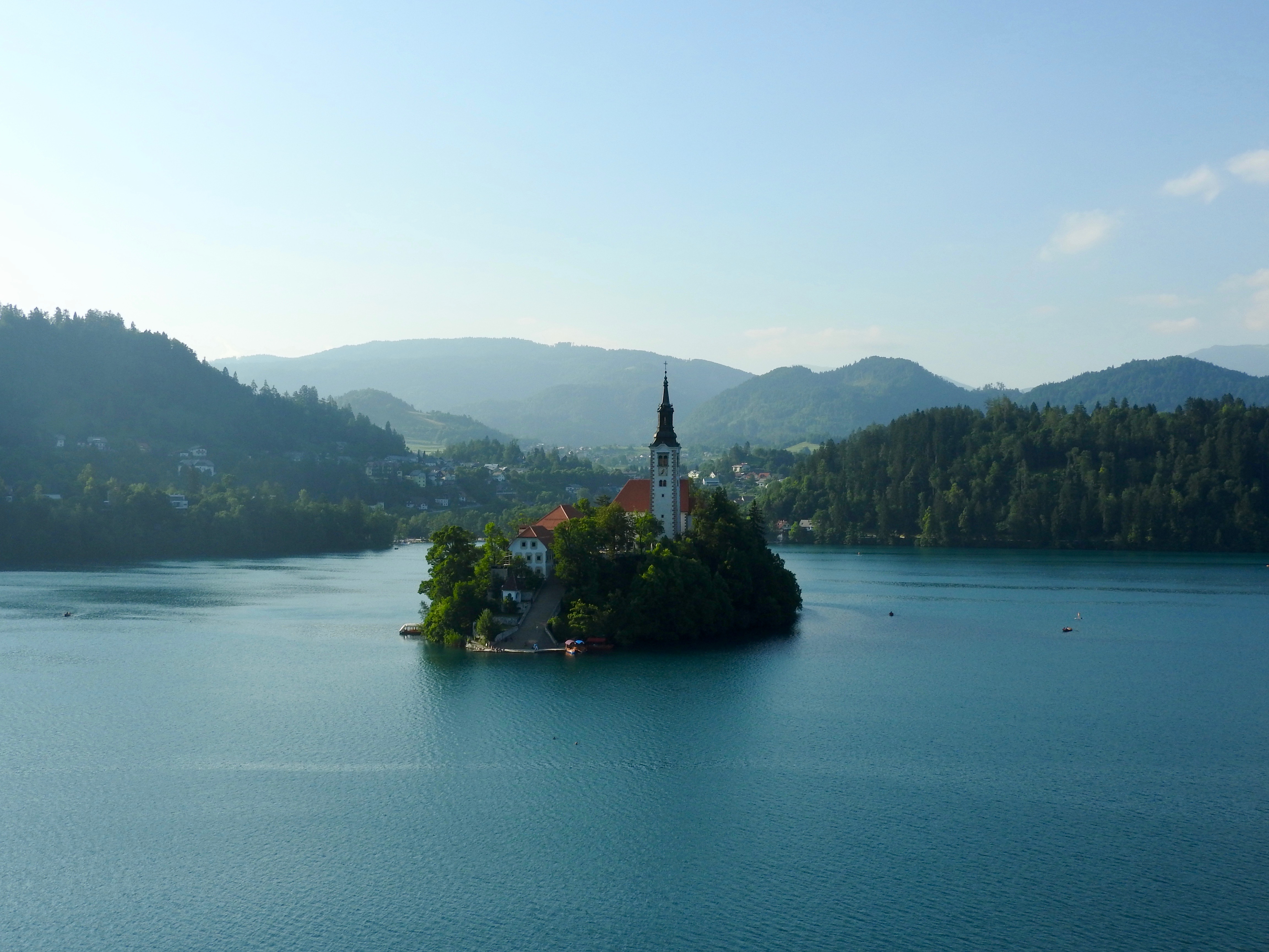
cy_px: 476
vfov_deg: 36.0
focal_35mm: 40
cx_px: 634
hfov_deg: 46.8
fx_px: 1466
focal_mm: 7.2
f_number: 3.8
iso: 100
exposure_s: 1/1000
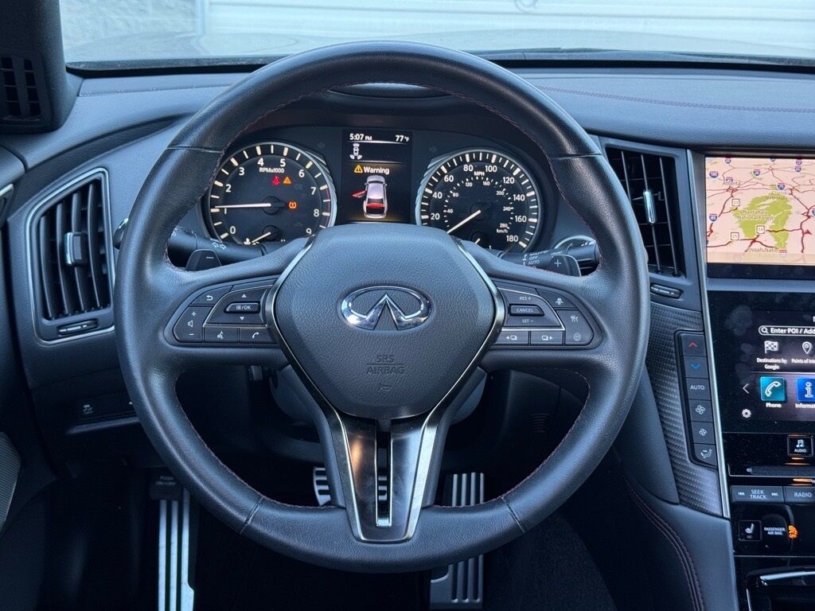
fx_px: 1130
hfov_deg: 39.7
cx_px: 408
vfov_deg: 30.3
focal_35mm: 48
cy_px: 306
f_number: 1.78
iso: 100
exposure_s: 1/59
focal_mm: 6.76
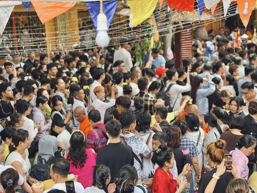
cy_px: 95
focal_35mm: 59
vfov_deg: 24.8
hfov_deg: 32.6
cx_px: 149
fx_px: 438
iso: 80
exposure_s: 1/170
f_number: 1.78
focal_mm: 6.76
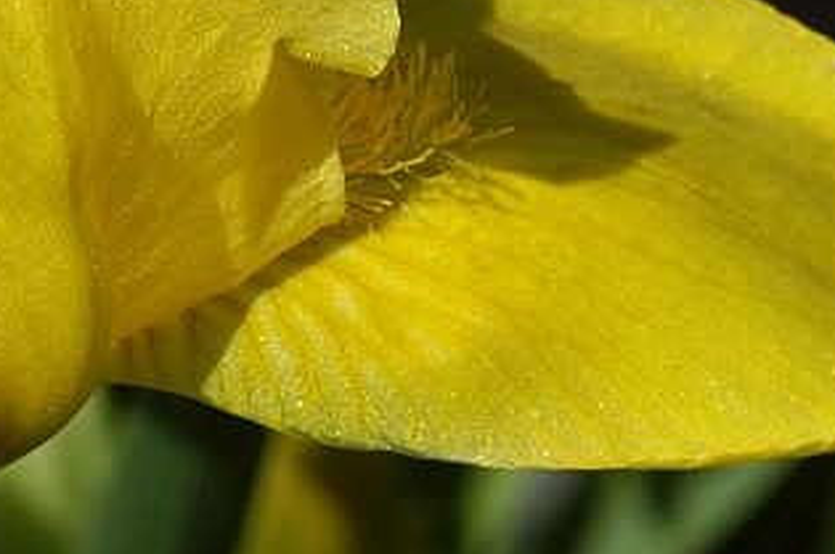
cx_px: -122
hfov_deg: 4.0
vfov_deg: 2.7
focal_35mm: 515
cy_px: 220
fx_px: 11927
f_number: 14
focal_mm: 90
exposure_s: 1/400
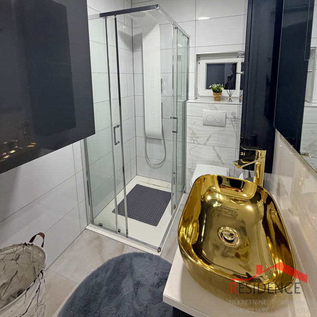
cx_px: 163
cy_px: 104
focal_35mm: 17
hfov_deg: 84.0
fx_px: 176
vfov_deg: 81.0
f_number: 2.2
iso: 250
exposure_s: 1/100
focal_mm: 2.22
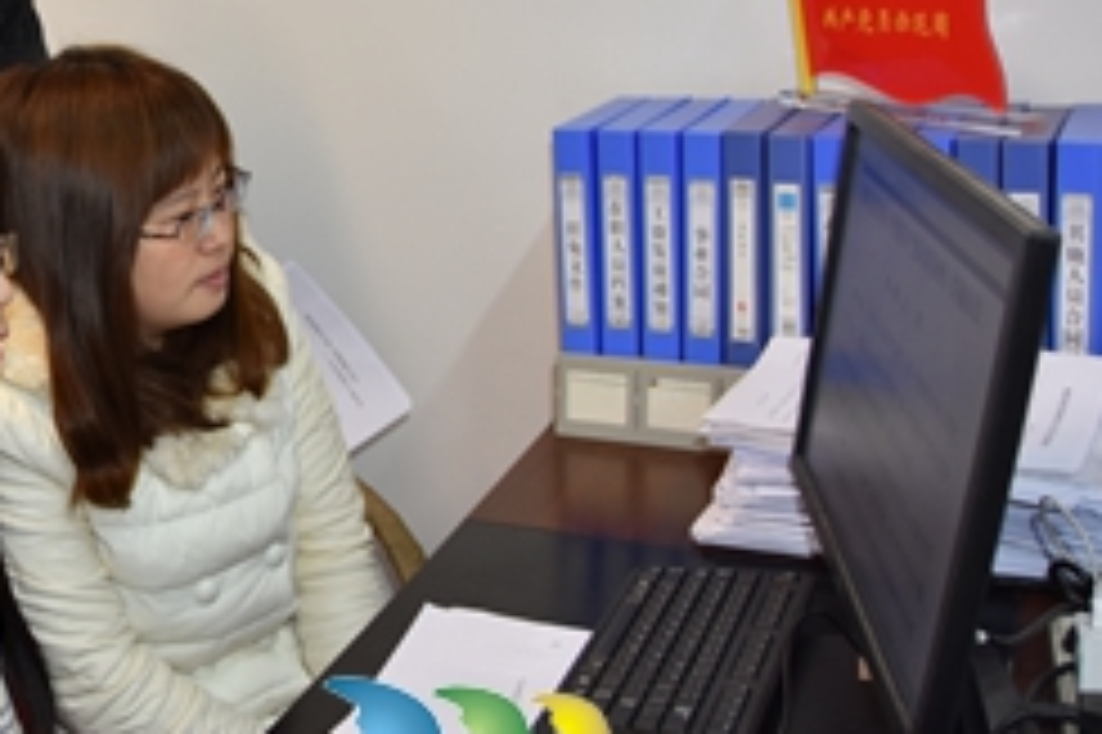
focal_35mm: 55
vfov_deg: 24.5
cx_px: 4
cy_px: 241
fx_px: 1682
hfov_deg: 33.3
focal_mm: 18
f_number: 3.5
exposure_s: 1/80
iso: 400
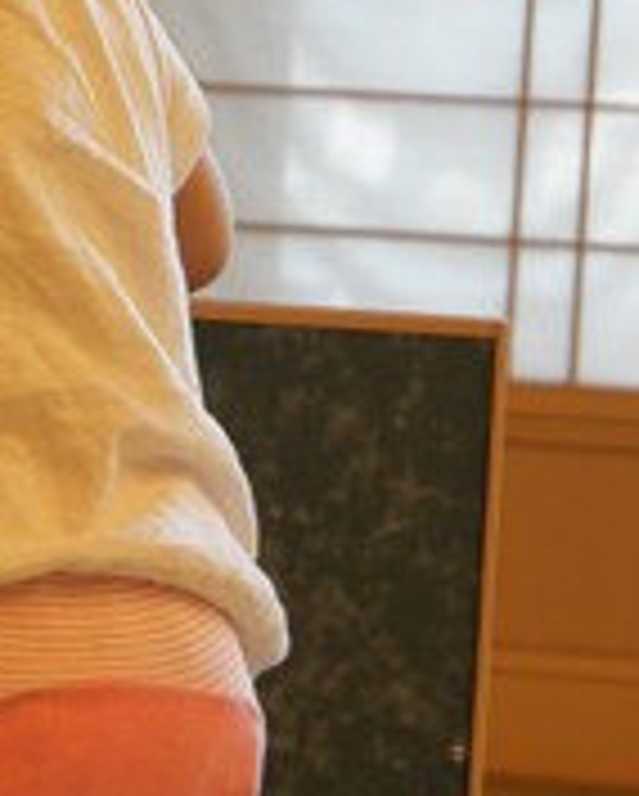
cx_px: -212
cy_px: 209
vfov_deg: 12.2
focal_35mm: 158
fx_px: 3719
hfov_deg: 9.6
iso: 500
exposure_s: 1/60
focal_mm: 33
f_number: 4.5
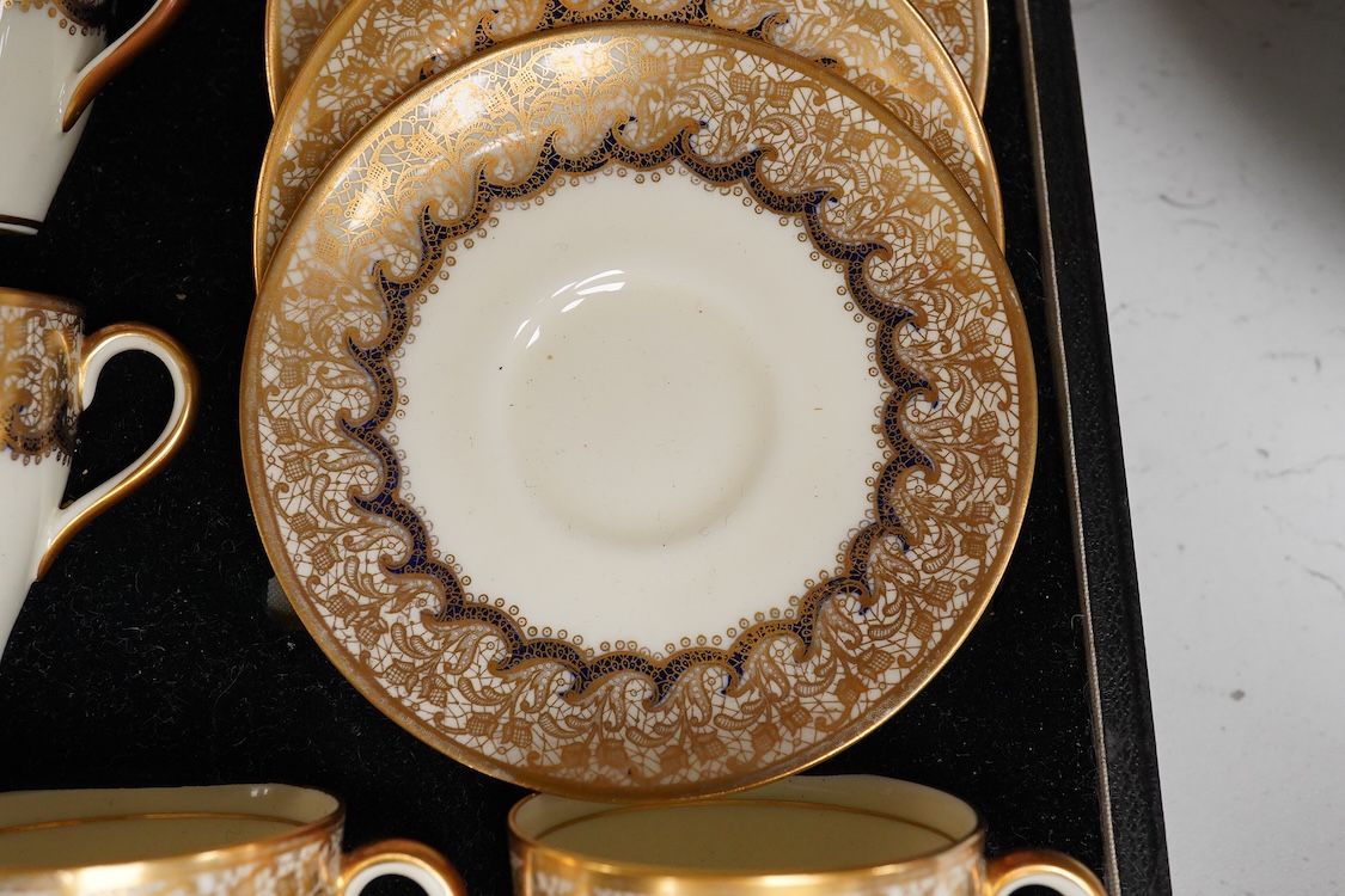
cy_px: 448
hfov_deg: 43.6
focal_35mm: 45
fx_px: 1681
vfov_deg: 29.9
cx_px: 672
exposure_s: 1/160
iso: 2500
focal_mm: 30
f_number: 10
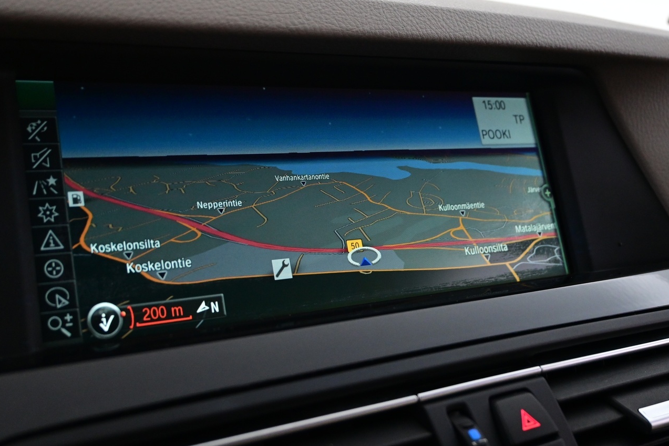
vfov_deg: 31.2
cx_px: 339
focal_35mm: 43
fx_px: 798
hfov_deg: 45.5
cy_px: 194
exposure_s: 1/40
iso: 1800
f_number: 4
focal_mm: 22.5
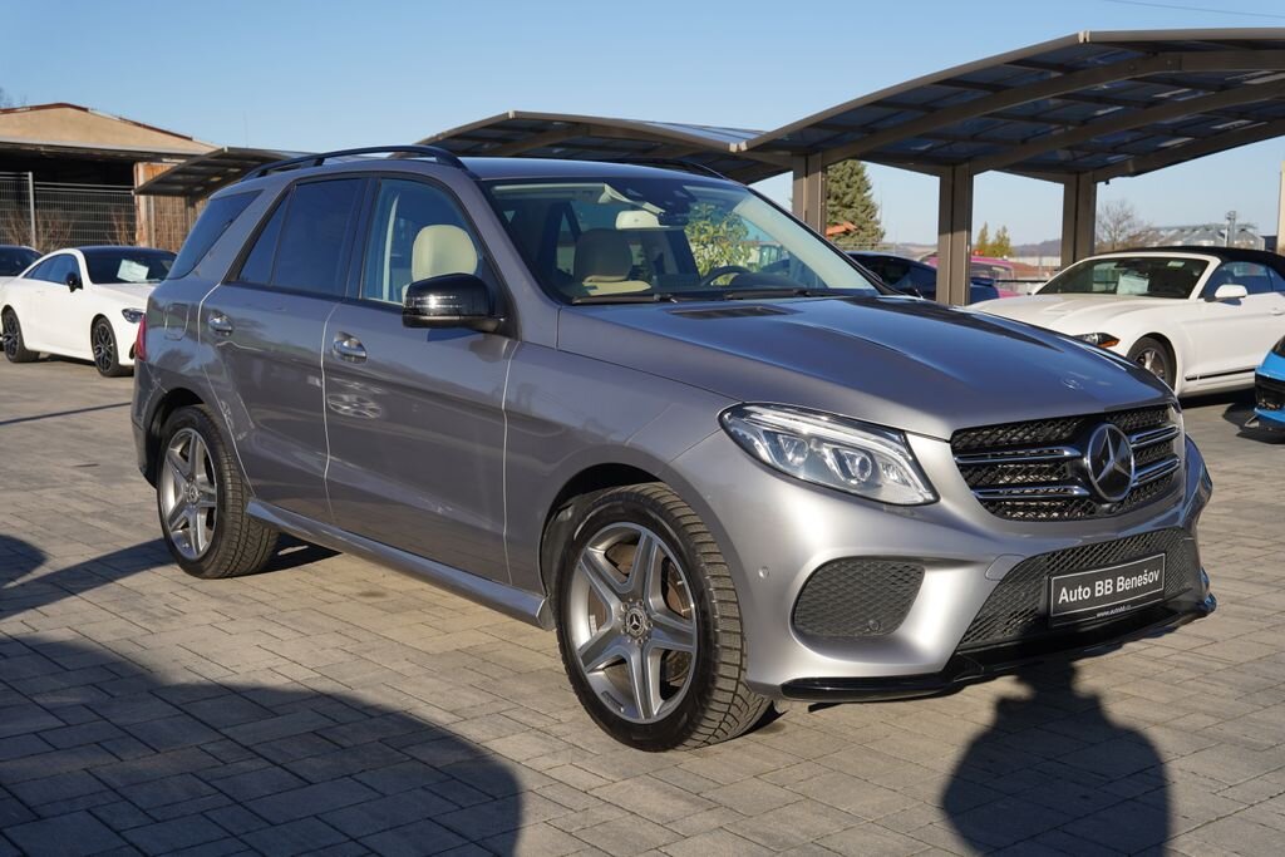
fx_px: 1499
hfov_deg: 46.4
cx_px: 642
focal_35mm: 42
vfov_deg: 31.9
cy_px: 428
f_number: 7.1
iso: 100
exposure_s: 1/320
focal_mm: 42
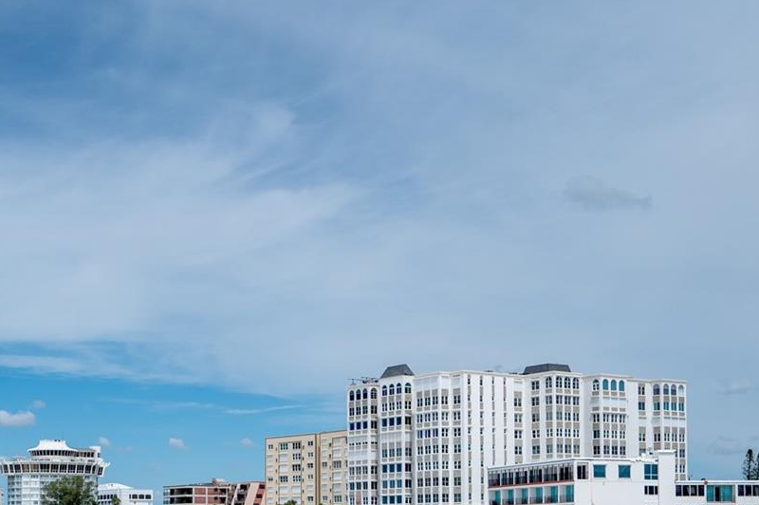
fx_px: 1264
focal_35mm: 60
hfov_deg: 32.6
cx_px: 162
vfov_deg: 21.9
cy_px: 487
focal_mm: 30
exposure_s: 1/3200
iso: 160
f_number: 5.6
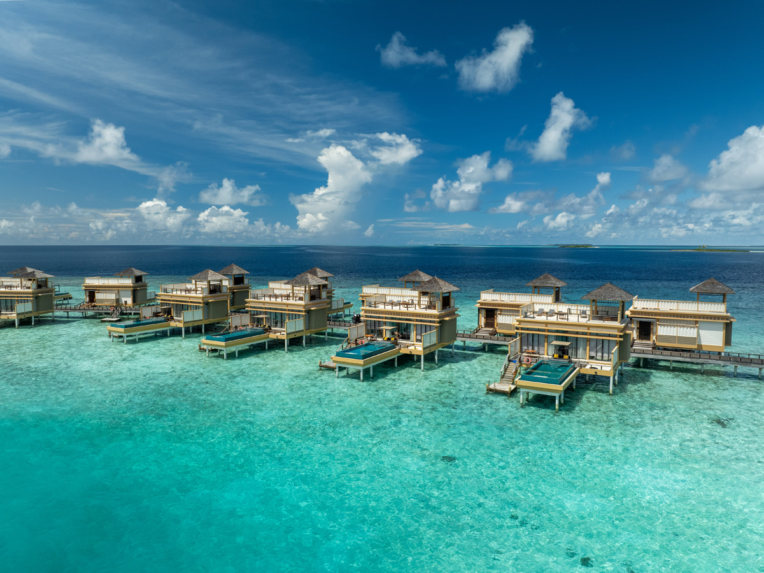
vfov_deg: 56.8
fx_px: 529
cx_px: 382
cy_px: 286
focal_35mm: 24
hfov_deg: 71.6
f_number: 5.6
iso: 100
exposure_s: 1/500
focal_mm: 12.29
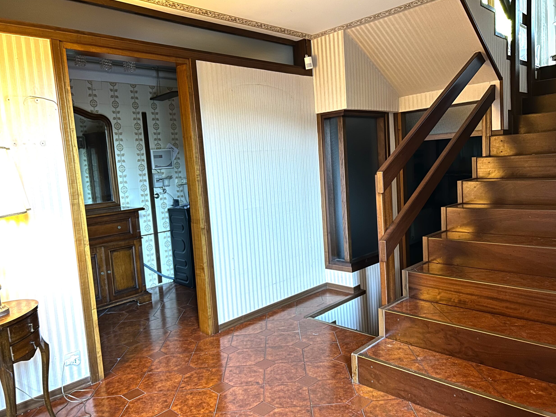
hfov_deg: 65.3
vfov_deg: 51.4
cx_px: 278
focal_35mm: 27
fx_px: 434
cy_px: 210
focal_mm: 5.7
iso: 1000
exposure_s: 1/17
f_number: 1.5
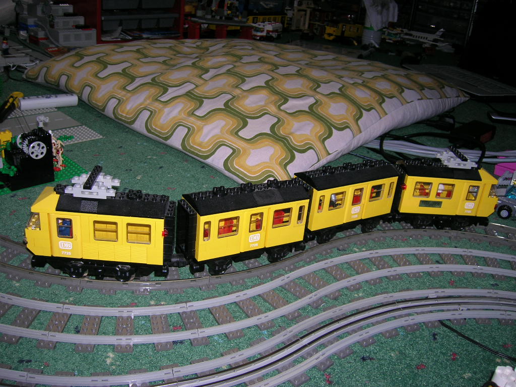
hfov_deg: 54.0
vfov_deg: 41.8
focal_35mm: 34
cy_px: 194
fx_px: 507
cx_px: 258
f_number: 2.9
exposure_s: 1/60.1
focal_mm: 5.7
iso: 50
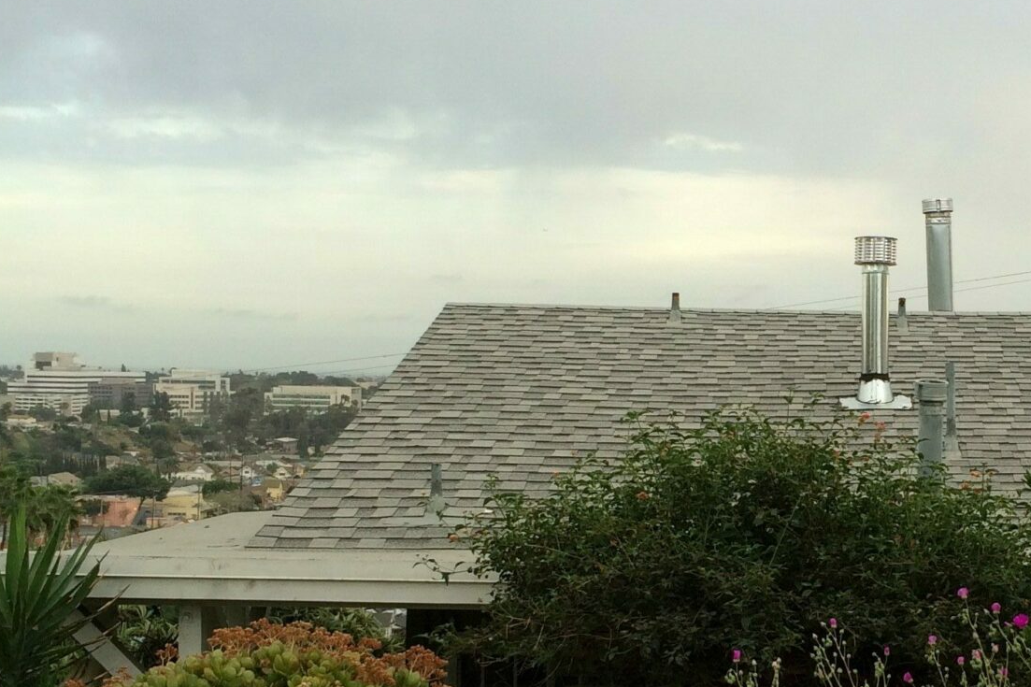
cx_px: 884
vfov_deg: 19.4
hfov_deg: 28.0
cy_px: 450
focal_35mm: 70
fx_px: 2004
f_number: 2.2
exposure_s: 1/121
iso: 32
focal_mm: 4.15
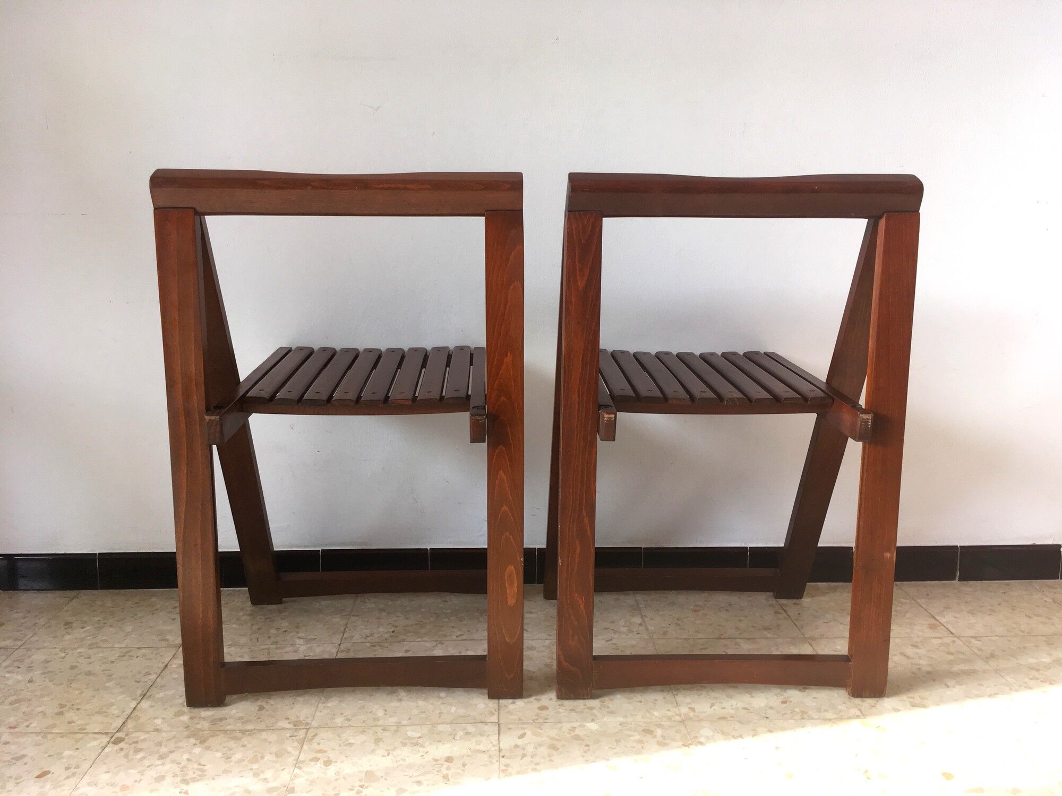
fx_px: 890
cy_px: 398
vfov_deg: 48.2
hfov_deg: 61.7
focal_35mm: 29
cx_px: 531
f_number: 2.2
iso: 32
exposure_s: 1/50
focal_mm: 4.15
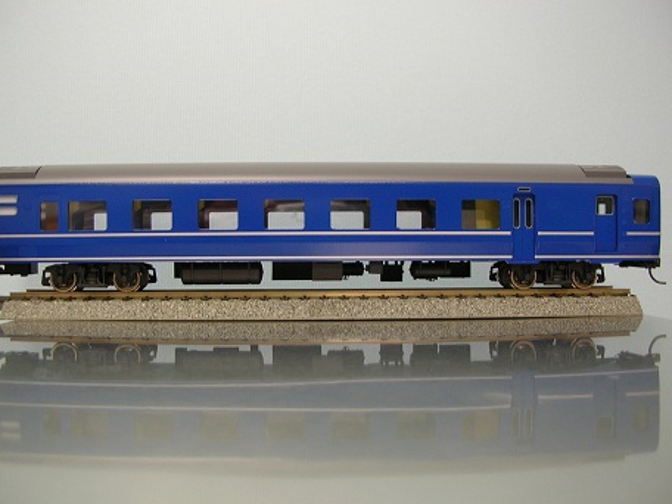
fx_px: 738
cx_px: 328
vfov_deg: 37.7
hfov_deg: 49.0
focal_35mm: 38
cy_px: 251
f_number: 2.8
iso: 59
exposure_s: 1/5.6
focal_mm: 5.8
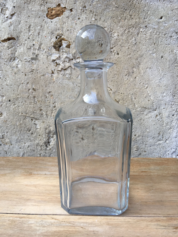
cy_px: 118
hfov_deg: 48.2
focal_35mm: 29
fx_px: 199
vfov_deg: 61.7
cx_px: 89
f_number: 2.2
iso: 25
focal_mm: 4.15
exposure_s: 1/100
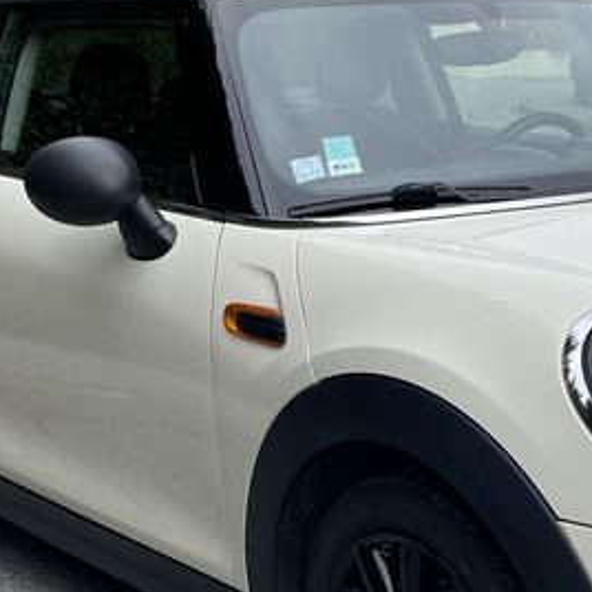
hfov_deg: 21.3
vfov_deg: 21.5
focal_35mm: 80
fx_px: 1548
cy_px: 429
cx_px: 496
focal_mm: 4.2
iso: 32
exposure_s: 1/1233
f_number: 1.6
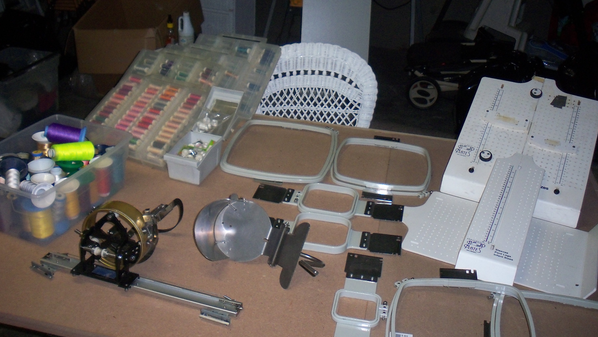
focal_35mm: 42
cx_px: 300
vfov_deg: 28.2
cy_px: 124
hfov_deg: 48.4
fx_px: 666
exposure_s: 1/60
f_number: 3.5
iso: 200
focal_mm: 6.3
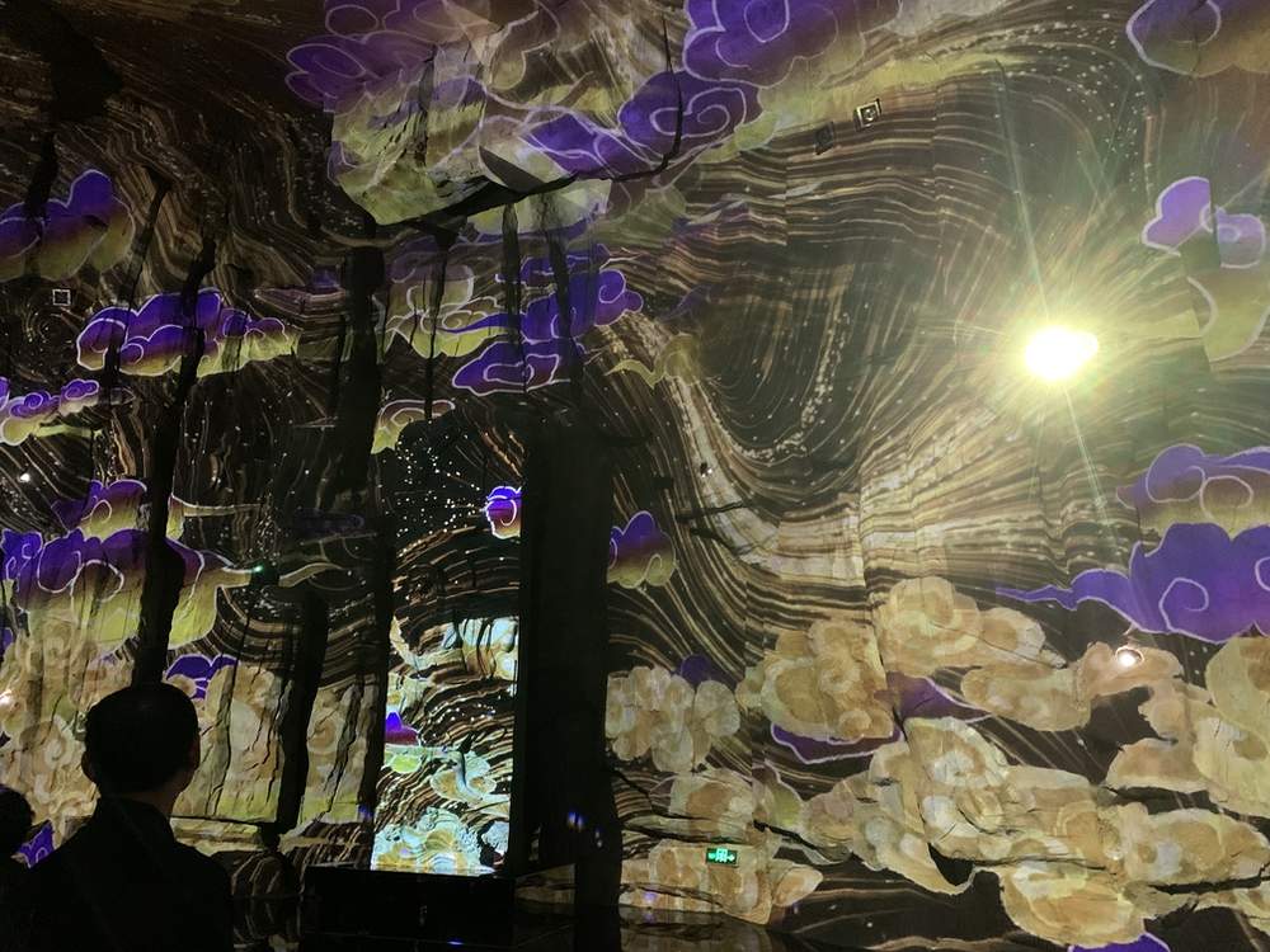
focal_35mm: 26
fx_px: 954
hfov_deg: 67.3
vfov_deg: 53.1
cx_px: 635
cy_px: 476
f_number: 1.8
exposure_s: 1/20
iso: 640
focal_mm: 4.25
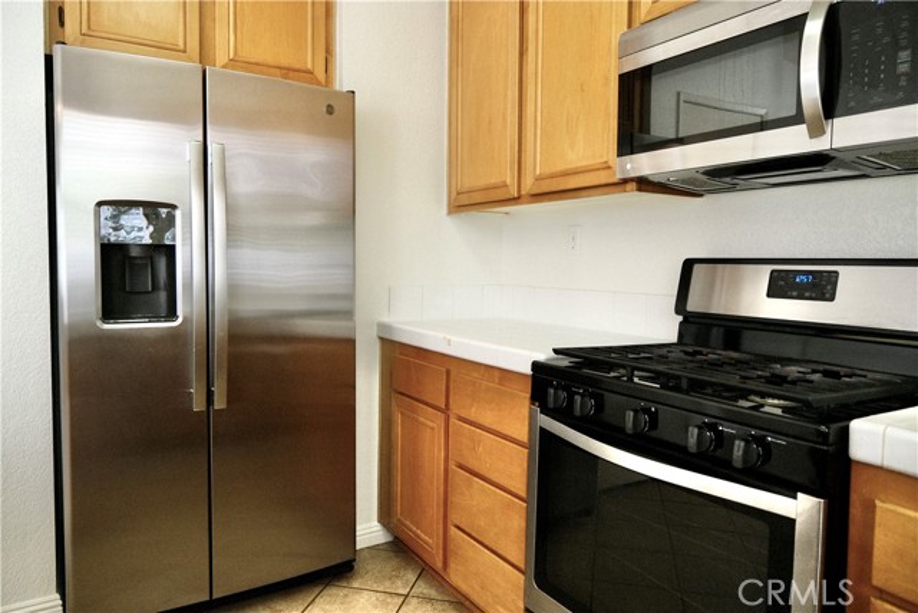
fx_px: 612
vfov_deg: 53.2
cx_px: 459
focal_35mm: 24
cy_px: 306
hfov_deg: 73.7
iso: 640
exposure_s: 1/200
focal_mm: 16
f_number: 2.8
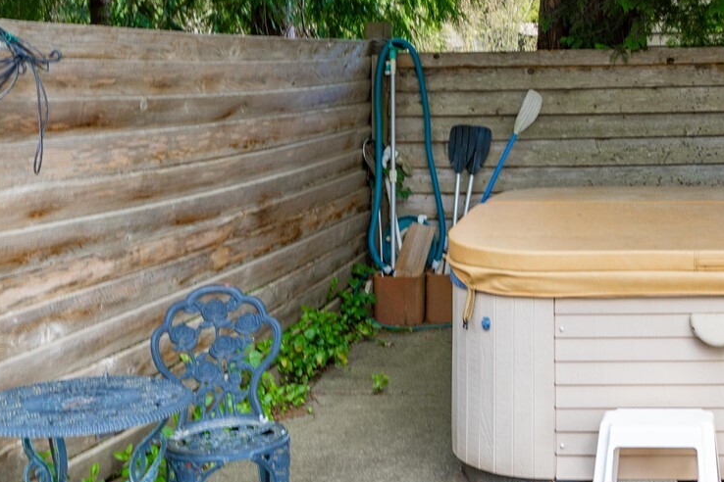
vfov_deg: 28.2
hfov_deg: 38.2
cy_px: 55
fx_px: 925
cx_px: 718
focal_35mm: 46
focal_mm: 20
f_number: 6.7
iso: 200
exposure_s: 1/30
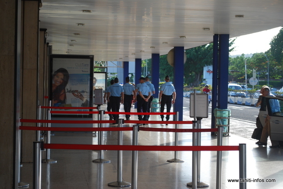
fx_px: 649
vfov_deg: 16.6
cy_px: 94
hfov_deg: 24.6
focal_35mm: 82
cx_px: 142
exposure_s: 1/125
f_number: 5.6
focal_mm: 55
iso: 160
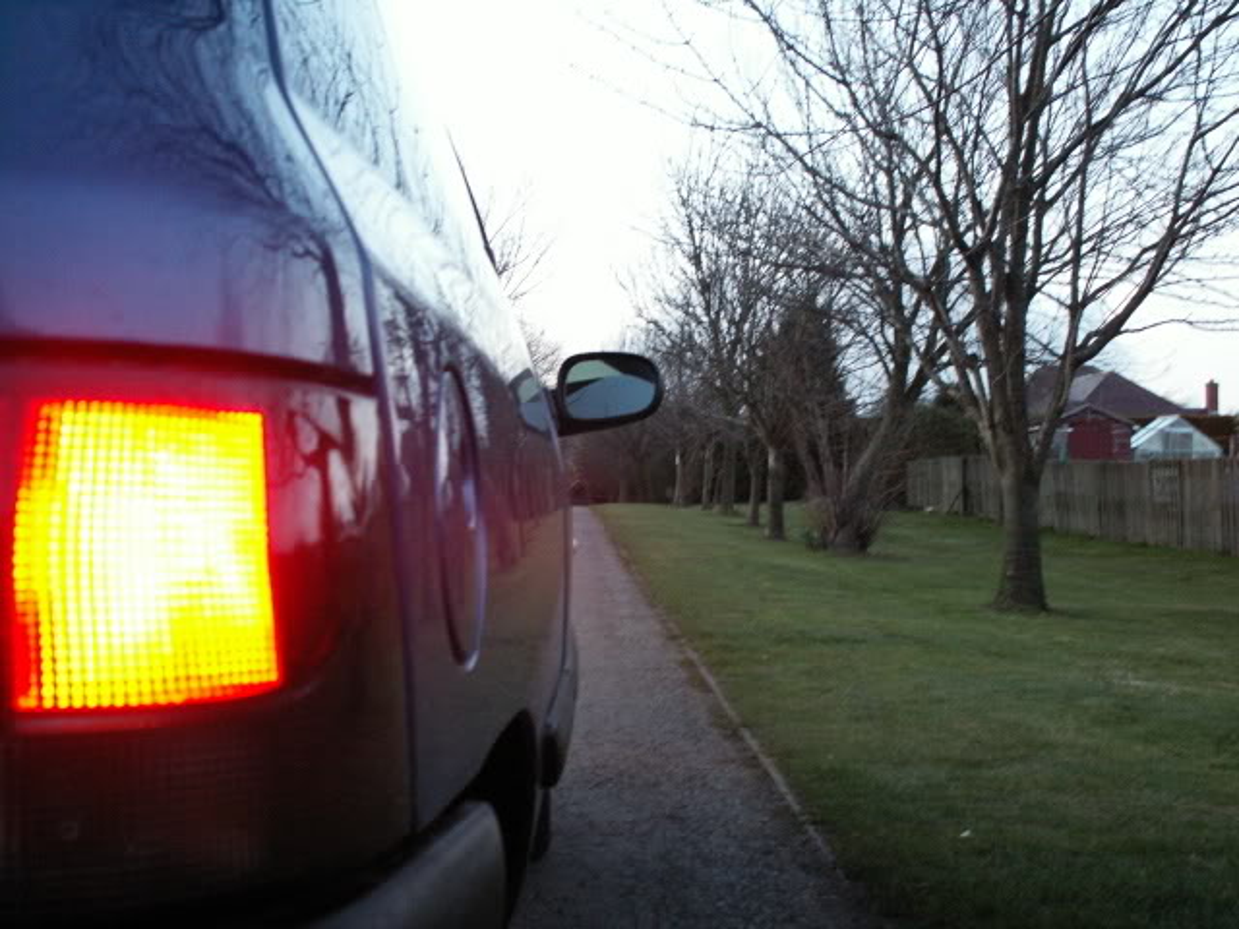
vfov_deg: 32.9
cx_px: 620
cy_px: 464
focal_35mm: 44
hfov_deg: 42.9
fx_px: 1575
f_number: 2.8
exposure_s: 1/15
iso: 160
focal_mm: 7.24
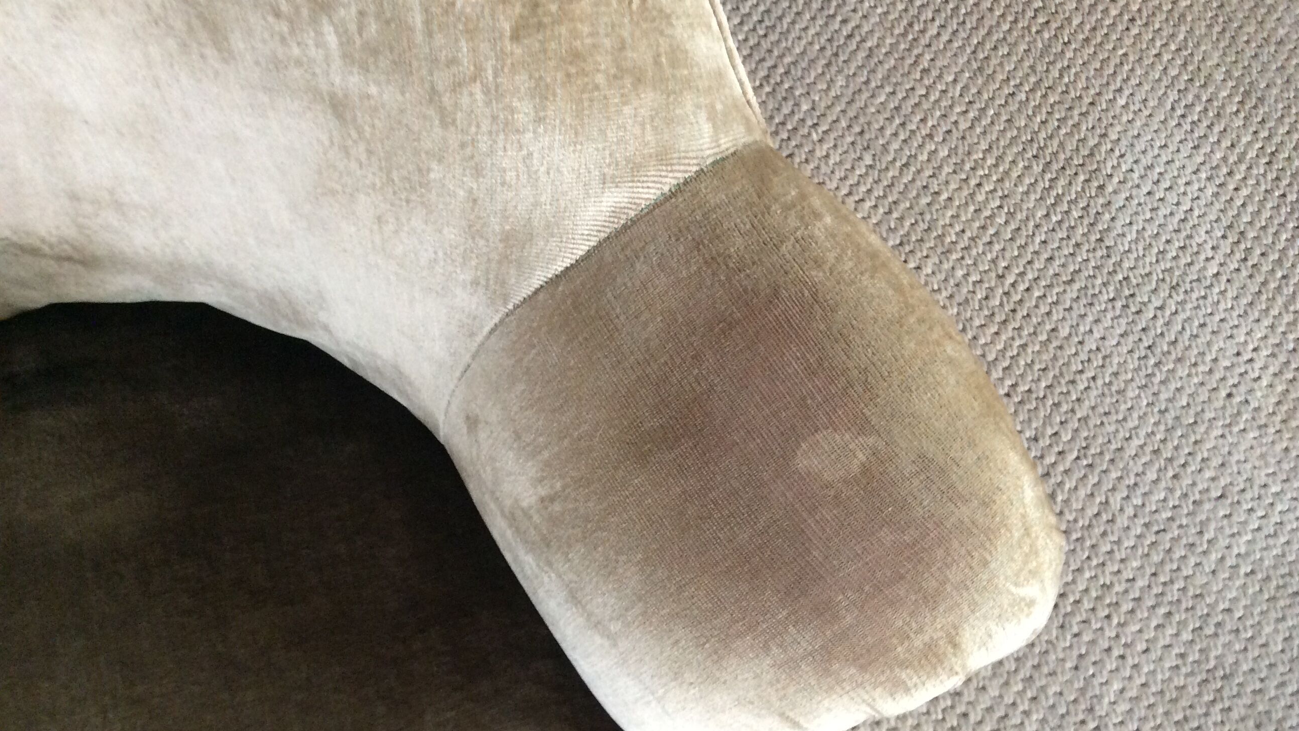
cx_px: 652
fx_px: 1206
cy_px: 462
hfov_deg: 56.6
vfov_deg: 33.5
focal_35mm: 35
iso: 160
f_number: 2.4
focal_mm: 3.3
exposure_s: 1/25
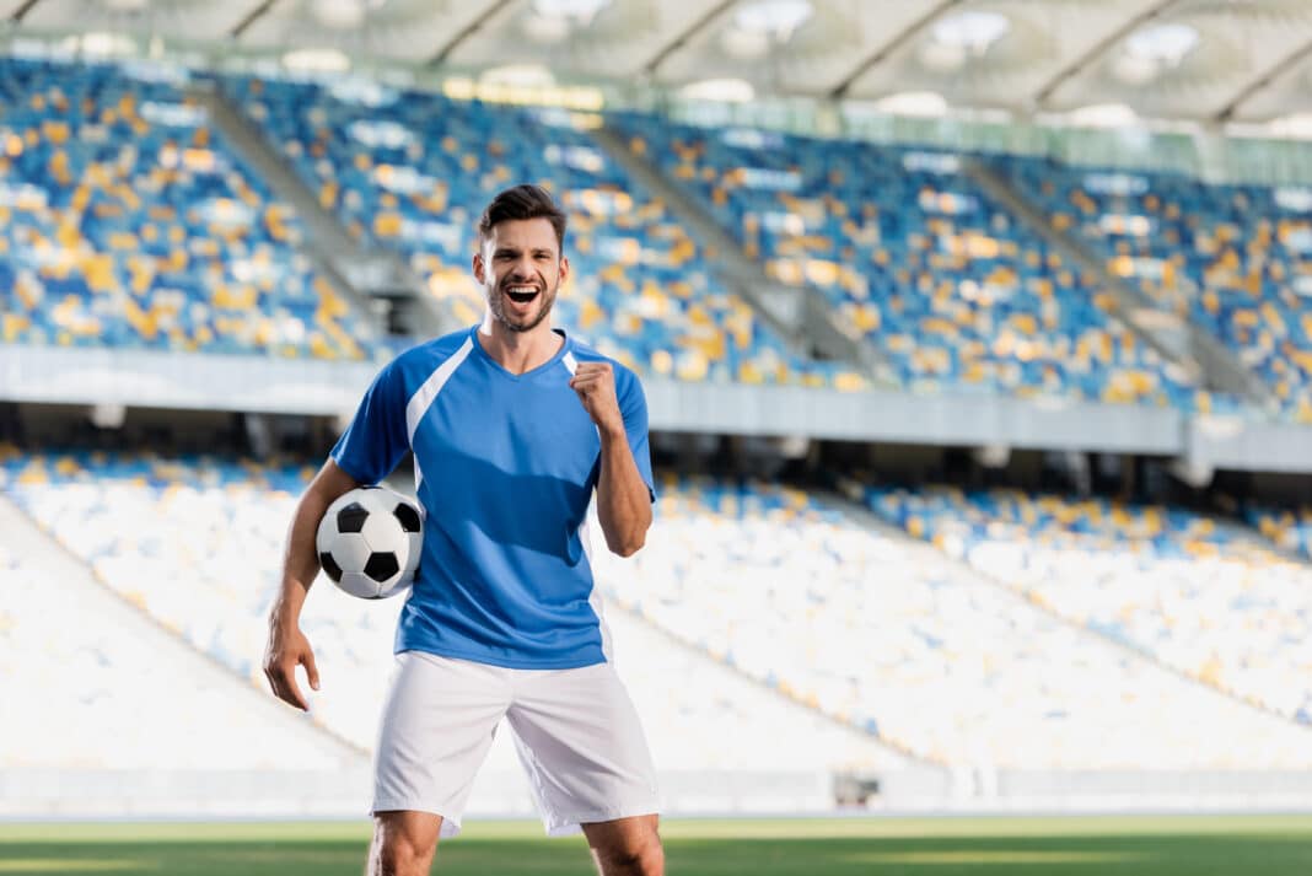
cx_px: 656
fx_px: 4083
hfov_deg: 18.3
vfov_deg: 12.2
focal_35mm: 112
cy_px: 438
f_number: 4
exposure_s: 1/640
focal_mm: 112
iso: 250
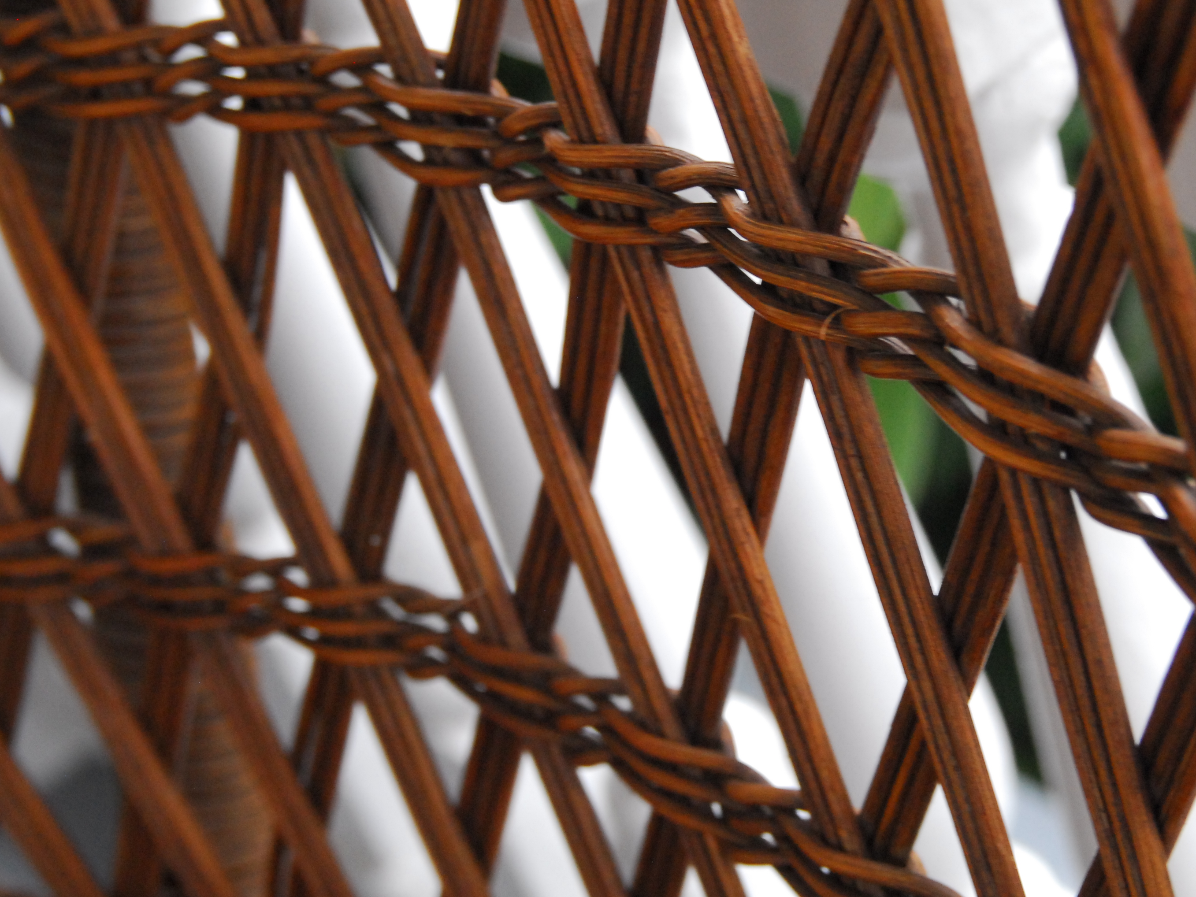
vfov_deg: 14.4
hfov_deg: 19.0
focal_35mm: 103
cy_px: 430
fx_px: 3559
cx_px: 774
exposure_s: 1/50
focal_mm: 50
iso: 800
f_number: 4.5
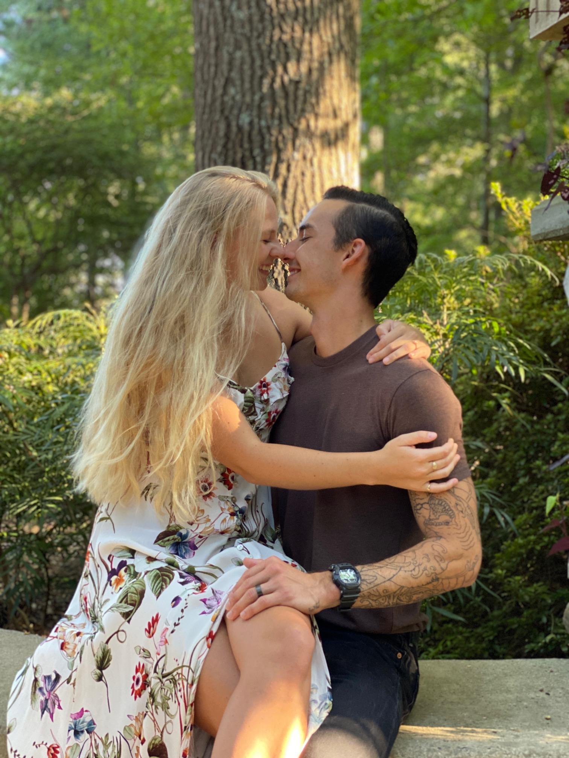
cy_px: 379
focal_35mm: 52
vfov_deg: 36.8
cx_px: 284
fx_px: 1140
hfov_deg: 28.0
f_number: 2
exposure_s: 1/122
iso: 250
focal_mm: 6
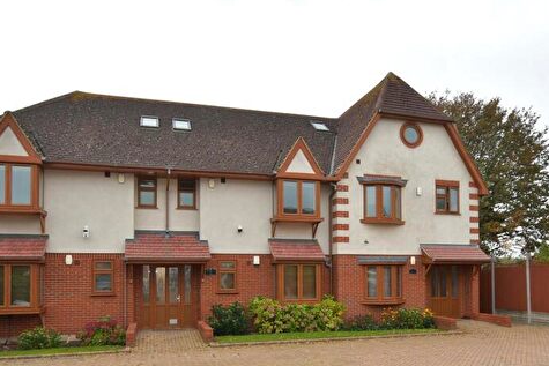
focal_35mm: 28
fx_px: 427
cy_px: 266
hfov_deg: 65.4
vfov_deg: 45.1
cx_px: 292
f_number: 8
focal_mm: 13
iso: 160
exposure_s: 1/25
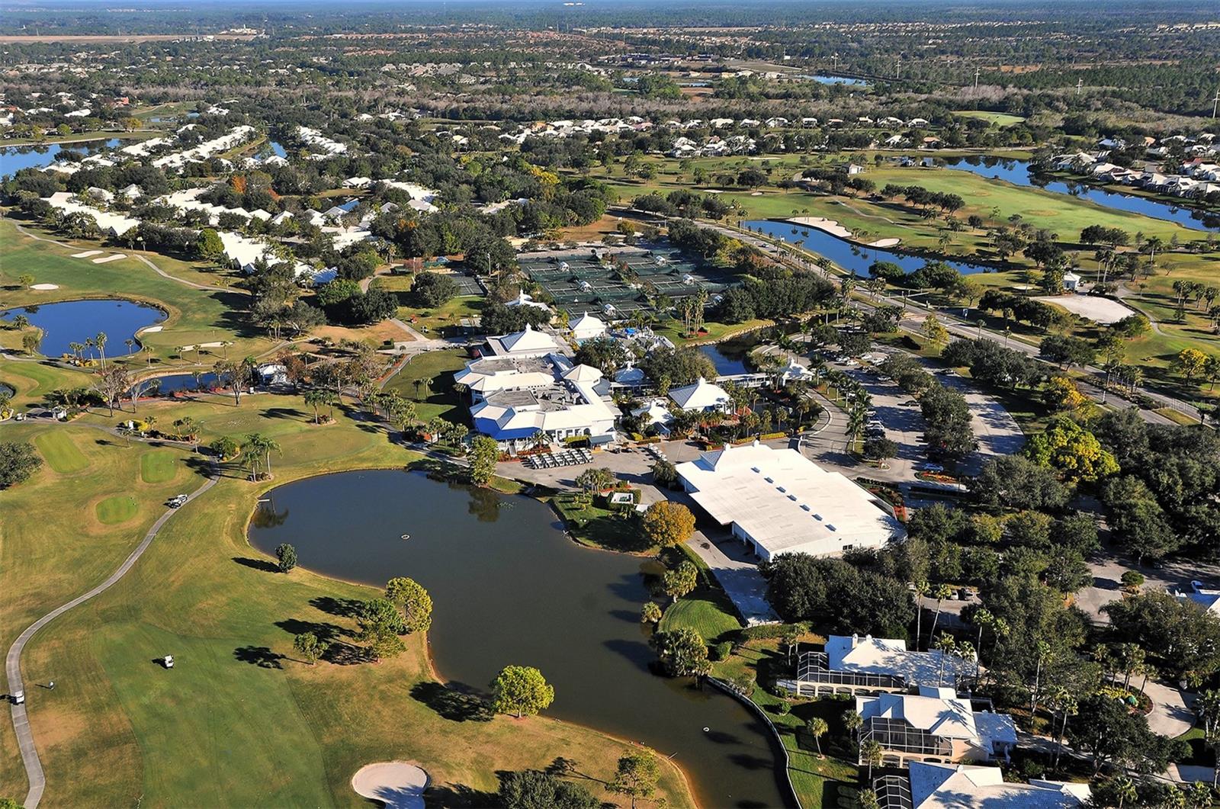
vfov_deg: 36.7
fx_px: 1218
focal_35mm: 36
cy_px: 404
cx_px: 610
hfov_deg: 53.2
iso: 200
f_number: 9
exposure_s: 1/320
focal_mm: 24
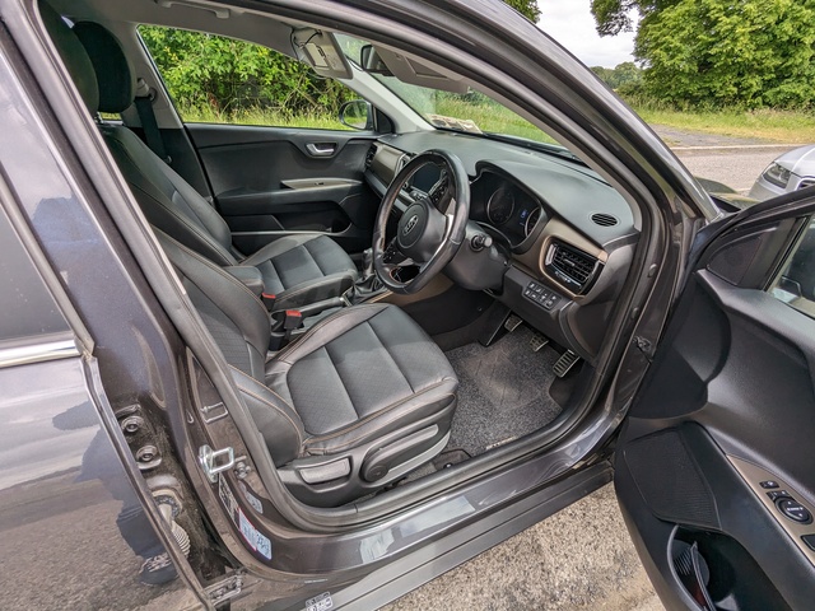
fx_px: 377
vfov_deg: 78.1
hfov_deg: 94.5
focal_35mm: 16
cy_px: 306
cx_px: 408
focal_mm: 2.35
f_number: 2.2
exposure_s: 1/430
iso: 45
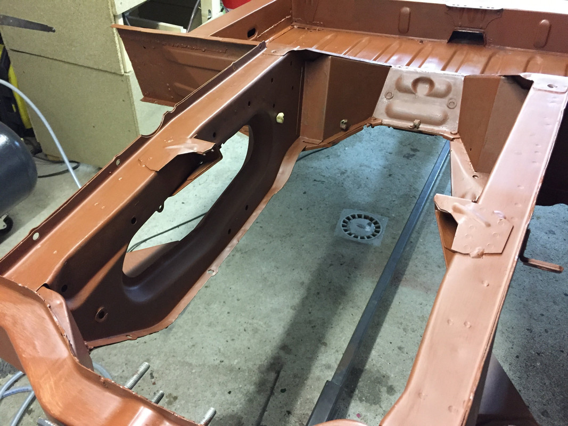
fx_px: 476
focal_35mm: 29
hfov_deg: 61.7
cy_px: 213
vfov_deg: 48.2
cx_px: 284
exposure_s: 1/17
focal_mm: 4.15
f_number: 2.2
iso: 320
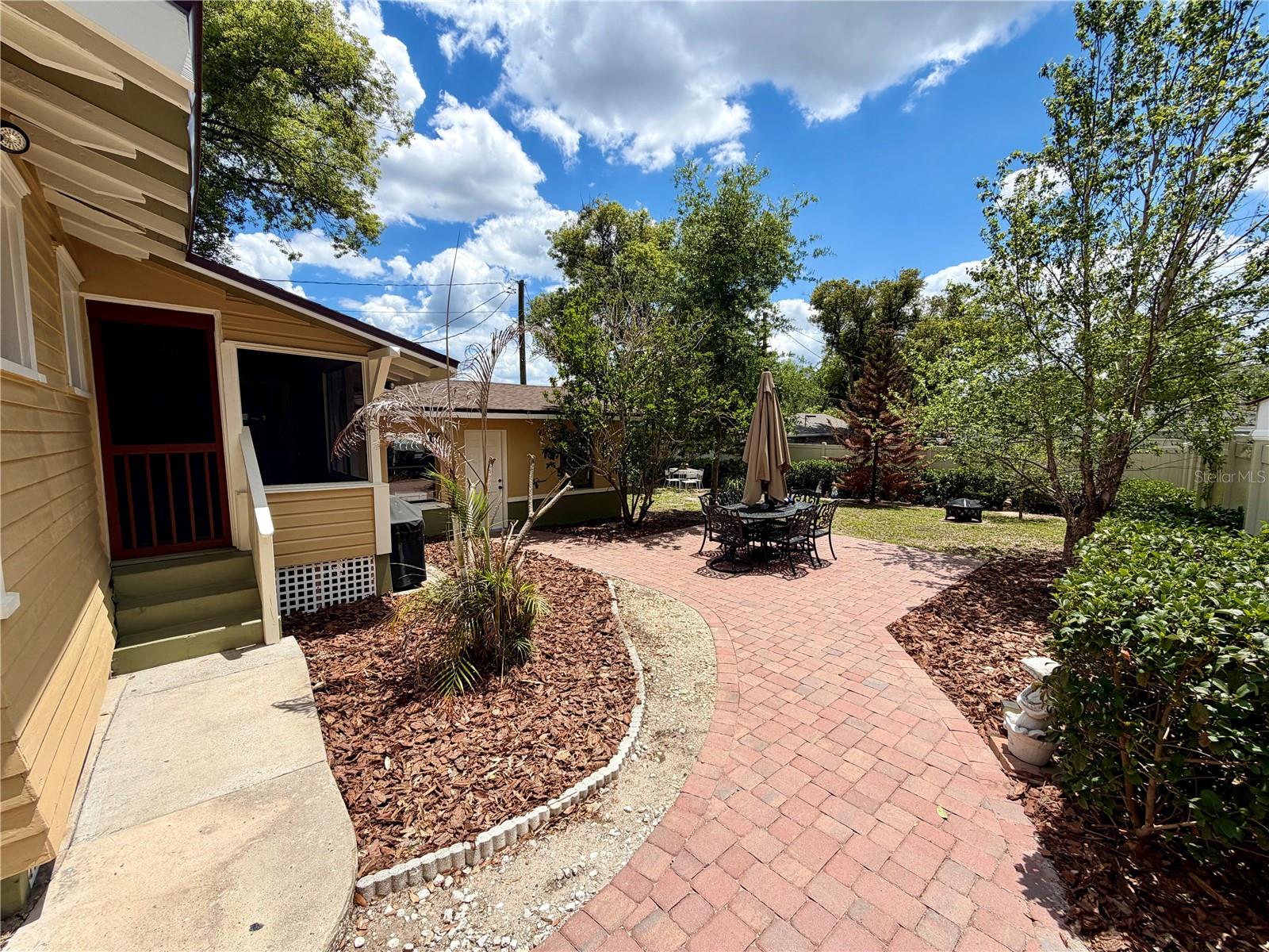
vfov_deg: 85.7
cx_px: 634
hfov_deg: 102.1
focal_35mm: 14
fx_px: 513
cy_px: 476
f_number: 2.2
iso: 20
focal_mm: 2.22
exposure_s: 1/1087
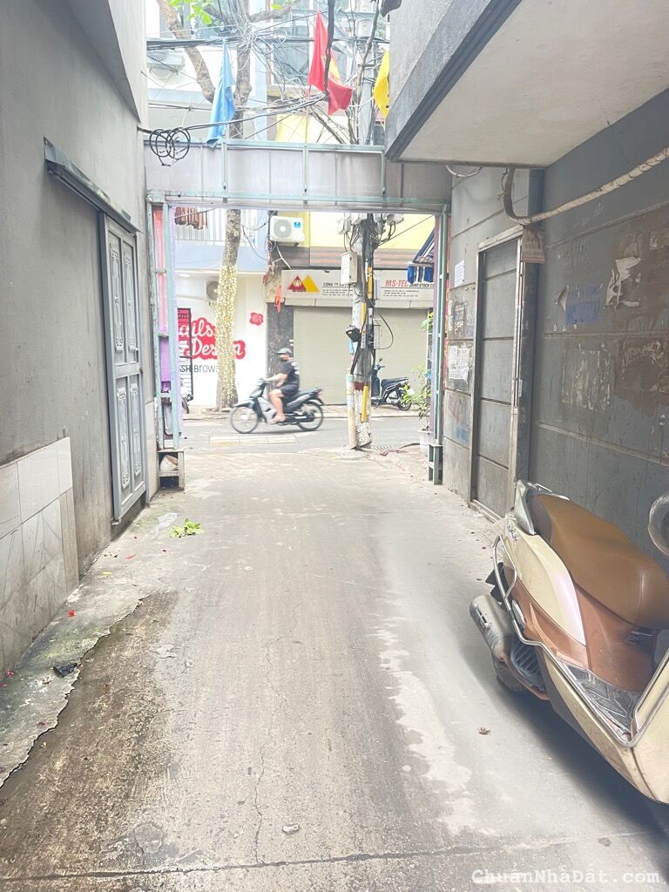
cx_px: 334
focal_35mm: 26
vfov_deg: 67.3
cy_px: 446
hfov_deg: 53.1
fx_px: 670
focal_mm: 5.1
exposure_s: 1/60
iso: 160
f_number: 1.6
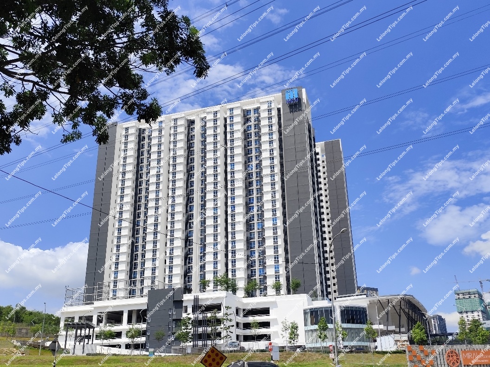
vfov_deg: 58.9
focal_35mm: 23
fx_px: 326
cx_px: 245
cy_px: 184
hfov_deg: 73.9
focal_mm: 6.14
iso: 50
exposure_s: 1/1340
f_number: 1.65
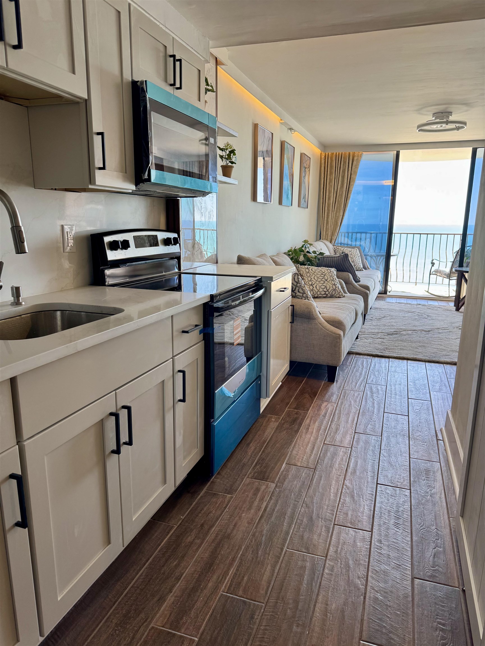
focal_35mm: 24
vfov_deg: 71.6
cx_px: 242
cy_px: 323
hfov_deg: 56.8
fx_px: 448
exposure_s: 1/130
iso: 64
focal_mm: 6.76
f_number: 1.78
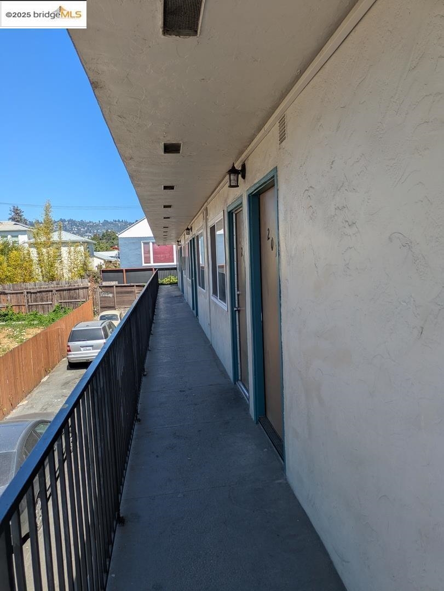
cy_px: 296
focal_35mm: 25
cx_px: 222
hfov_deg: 54.9
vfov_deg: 69.4
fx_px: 427
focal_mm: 5.43
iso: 47
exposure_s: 1/1449
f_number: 1.89
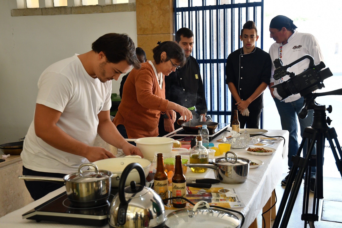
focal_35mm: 48
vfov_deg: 28.1
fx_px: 456
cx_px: 171
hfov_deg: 41.1
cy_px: 114
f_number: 5
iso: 800
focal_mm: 32
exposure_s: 1/125
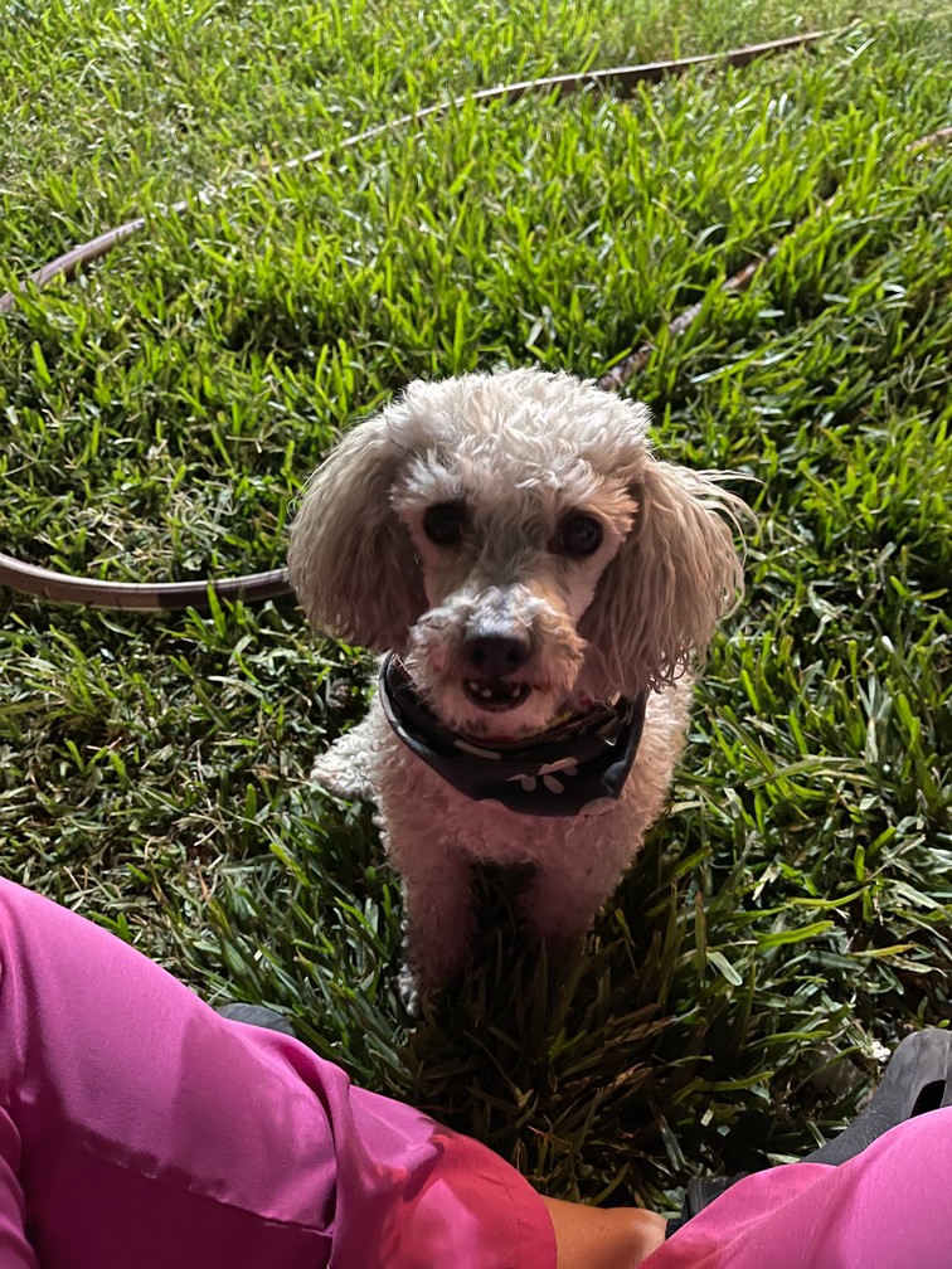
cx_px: 476
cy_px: 634
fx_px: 953
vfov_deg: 67.3
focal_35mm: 26
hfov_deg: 53.1
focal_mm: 5.1
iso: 1000
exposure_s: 1/15
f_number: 1.6
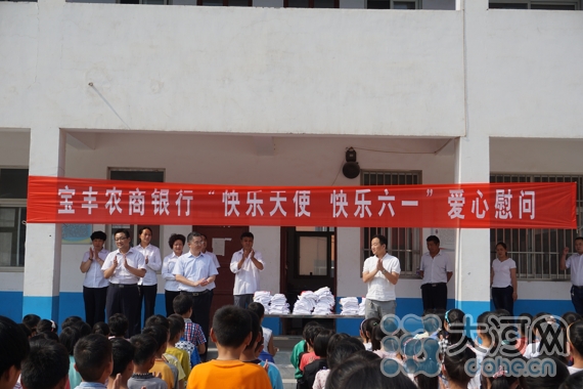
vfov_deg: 26.5
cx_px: 292
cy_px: 194
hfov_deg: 38.9
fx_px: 826
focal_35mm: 51
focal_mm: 34
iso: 100
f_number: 8
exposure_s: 1/320
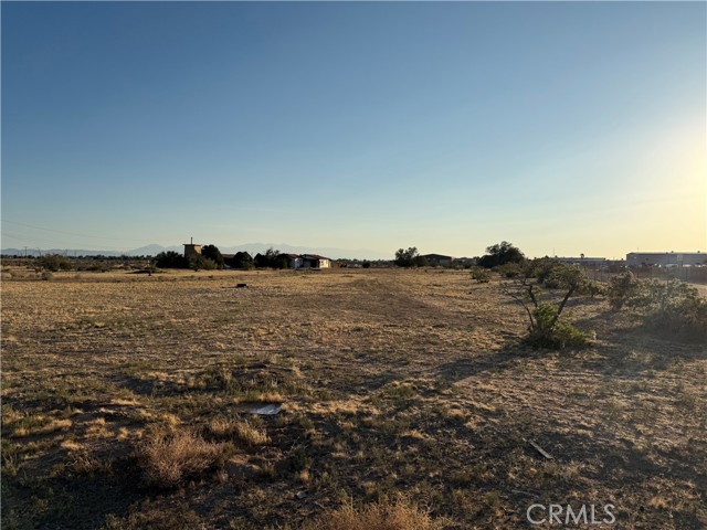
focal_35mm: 24
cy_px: 265
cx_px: 354
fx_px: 490
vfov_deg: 56.8
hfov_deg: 71.6
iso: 80
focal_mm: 6.76
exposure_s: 1/8130
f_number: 1.78
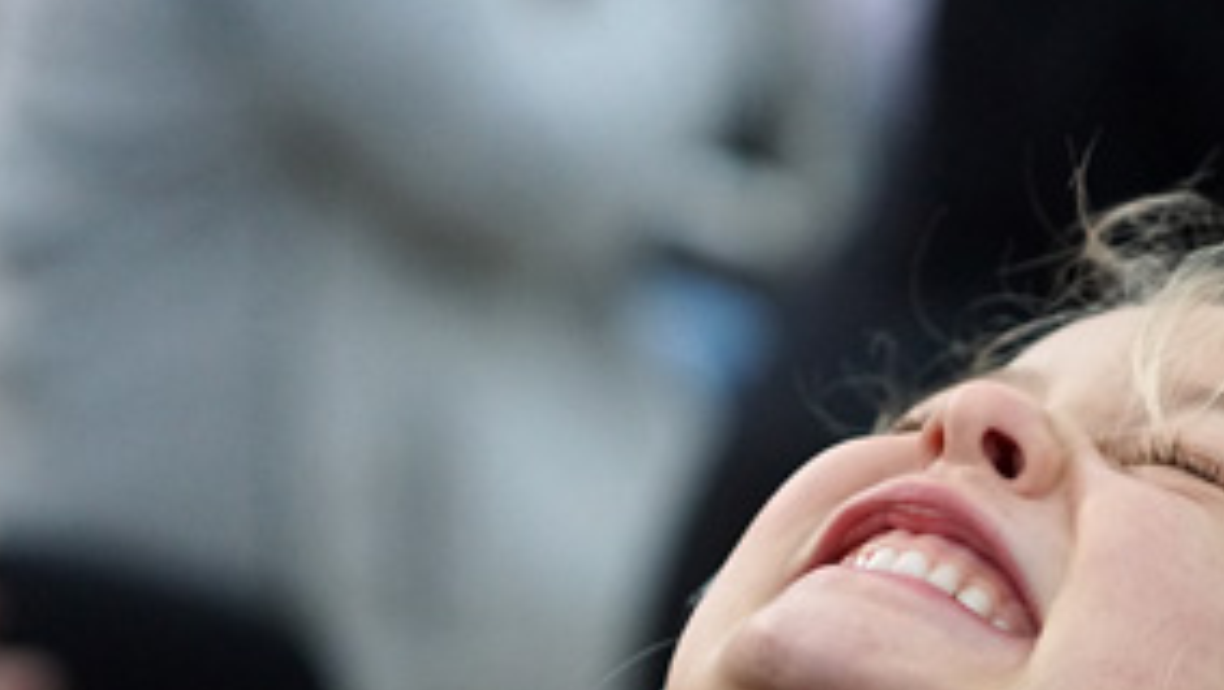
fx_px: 6299
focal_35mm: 194
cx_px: 957
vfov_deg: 6.3
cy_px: 647
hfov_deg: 11.1
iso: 1600
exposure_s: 1/400
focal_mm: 70
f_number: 3.5
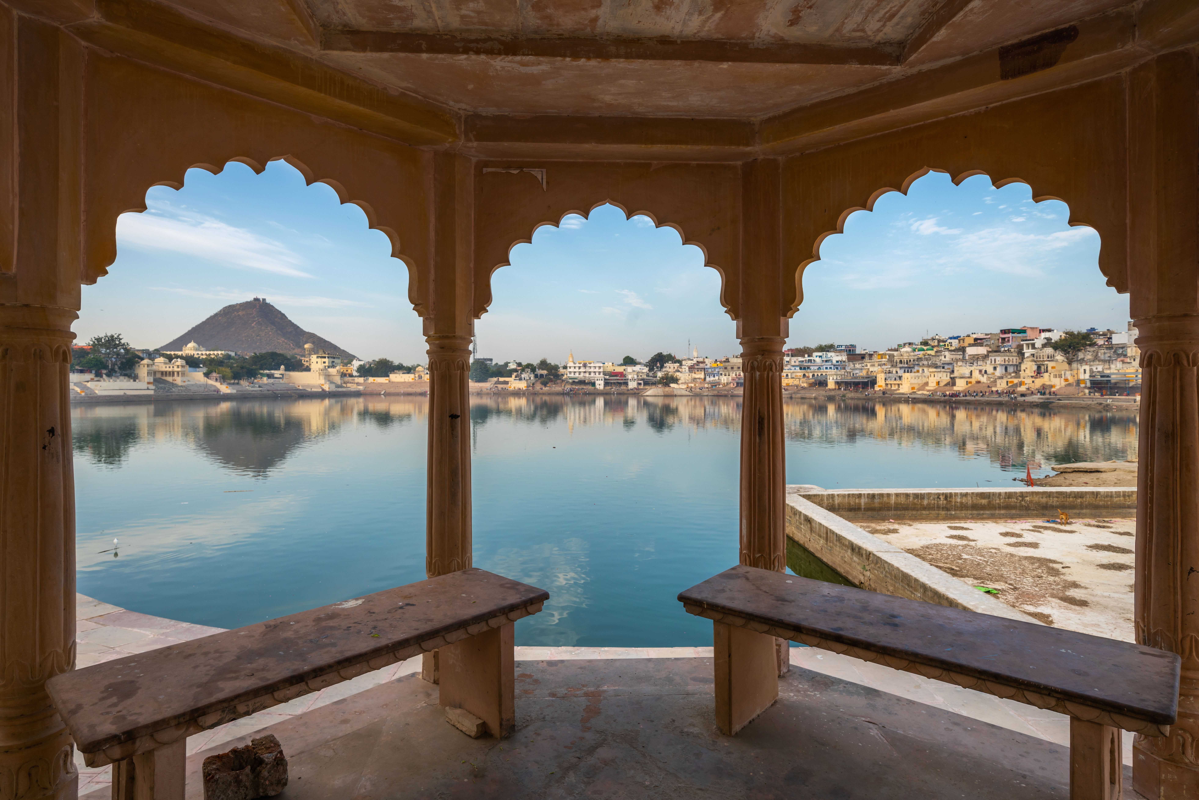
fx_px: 600
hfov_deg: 90.0
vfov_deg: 67.4
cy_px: 400
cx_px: 600
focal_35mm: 18
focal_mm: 18
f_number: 9
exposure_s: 1/50
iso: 100
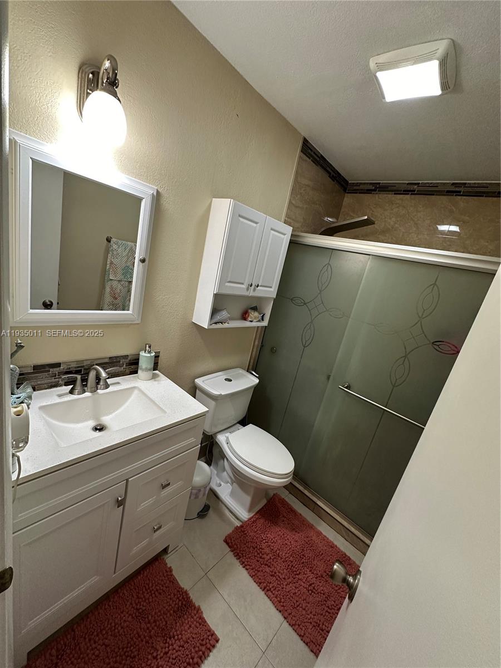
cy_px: 334
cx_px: 250
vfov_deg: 102.1
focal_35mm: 14
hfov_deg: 85.7
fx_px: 270
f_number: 2.2
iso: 200
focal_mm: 2.22
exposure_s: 1/60
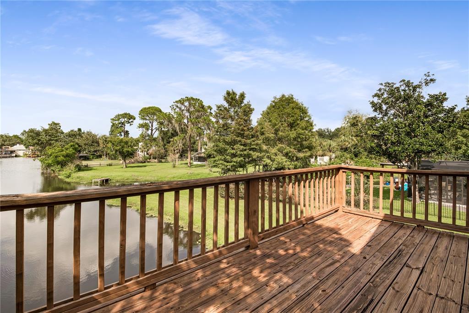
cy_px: 156
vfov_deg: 73.8
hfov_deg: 96.7
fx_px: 208
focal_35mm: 16
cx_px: 234
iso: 100
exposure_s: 1/160
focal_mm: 16
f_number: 8
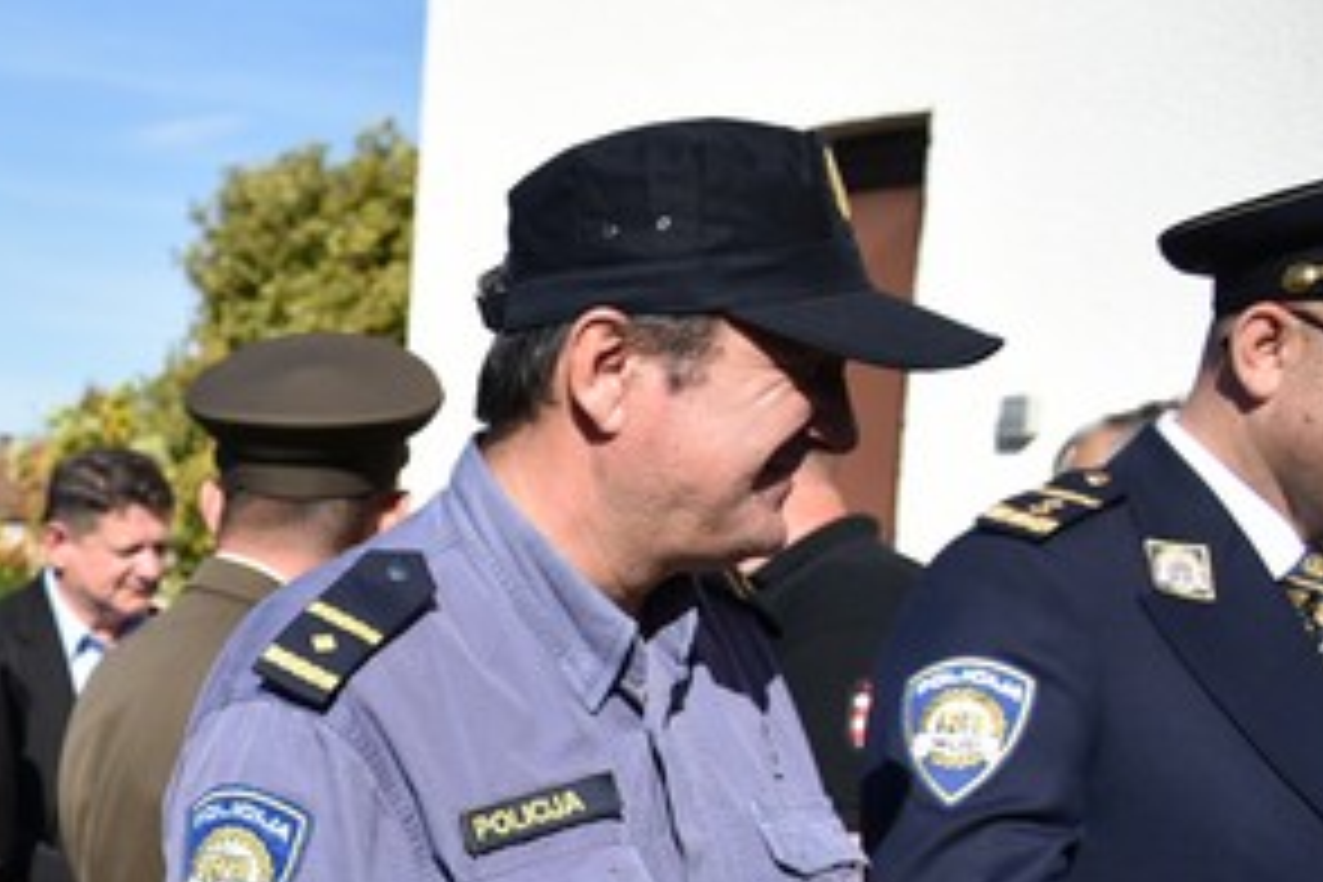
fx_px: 2462
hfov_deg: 25.0
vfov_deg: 19.9
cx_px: -500
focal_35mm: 67
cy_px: 790
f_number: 4
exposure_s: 1/2500
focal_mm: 24
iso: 320
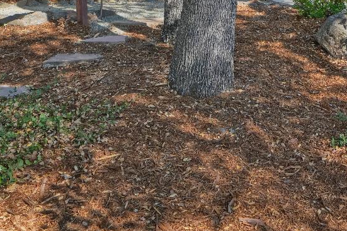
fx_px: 472
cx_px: 278
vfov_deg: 25.2
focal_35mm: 49
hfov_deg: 38.8
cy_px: -33
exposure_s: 1/80
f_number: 7.1
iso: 100
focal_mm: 18
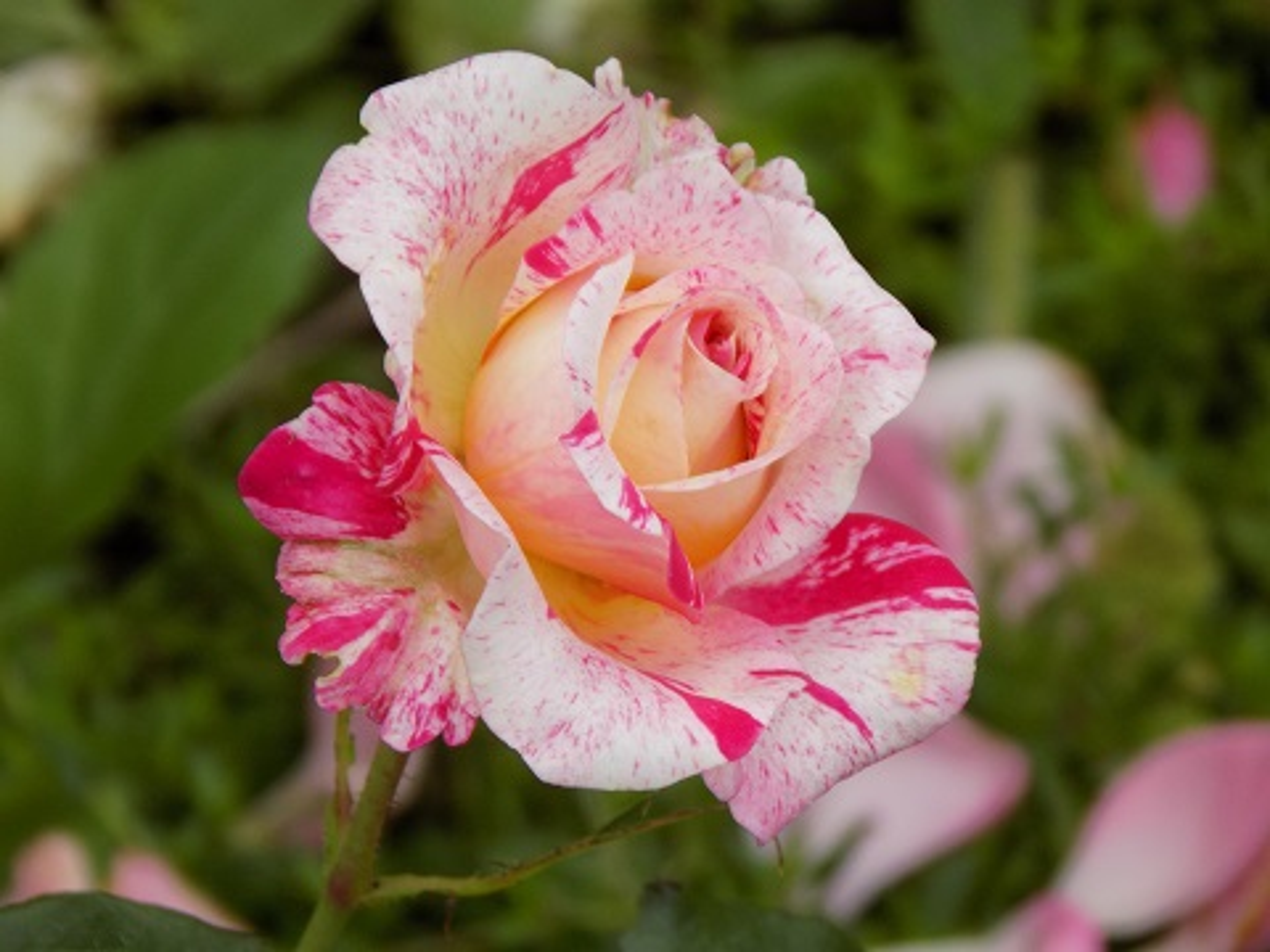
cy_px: 476
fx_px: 14749
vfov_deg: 3.7
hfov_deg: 4.9
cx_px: 635
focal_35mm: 402
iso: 80
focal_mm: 71.5
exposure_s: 1/100
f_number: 5.9
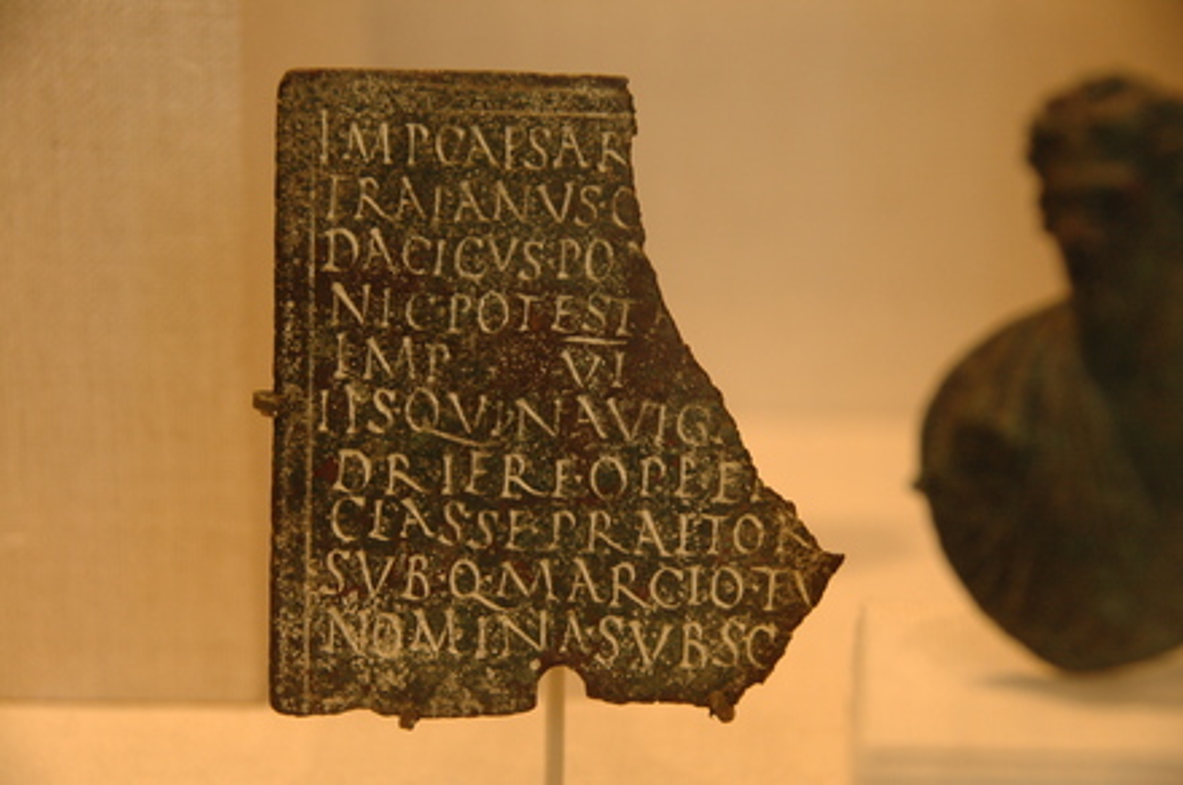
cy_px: 392
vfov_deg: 11.4
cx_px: 592
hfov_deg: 17.1
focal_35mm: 120
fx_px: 3938
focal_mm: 80
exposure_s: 1/100
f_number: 5.3
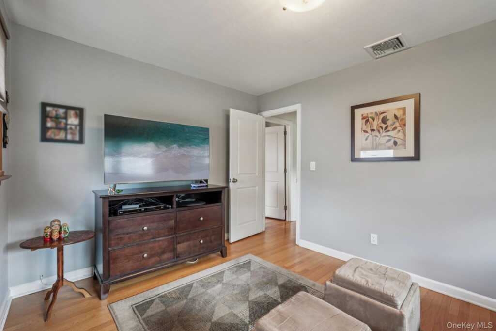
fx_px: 220
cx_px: 248
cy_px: 166
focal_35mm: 16
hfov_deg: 96.7
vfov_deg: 73.8
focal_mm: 16
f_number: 8
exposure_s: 1/5
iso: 400
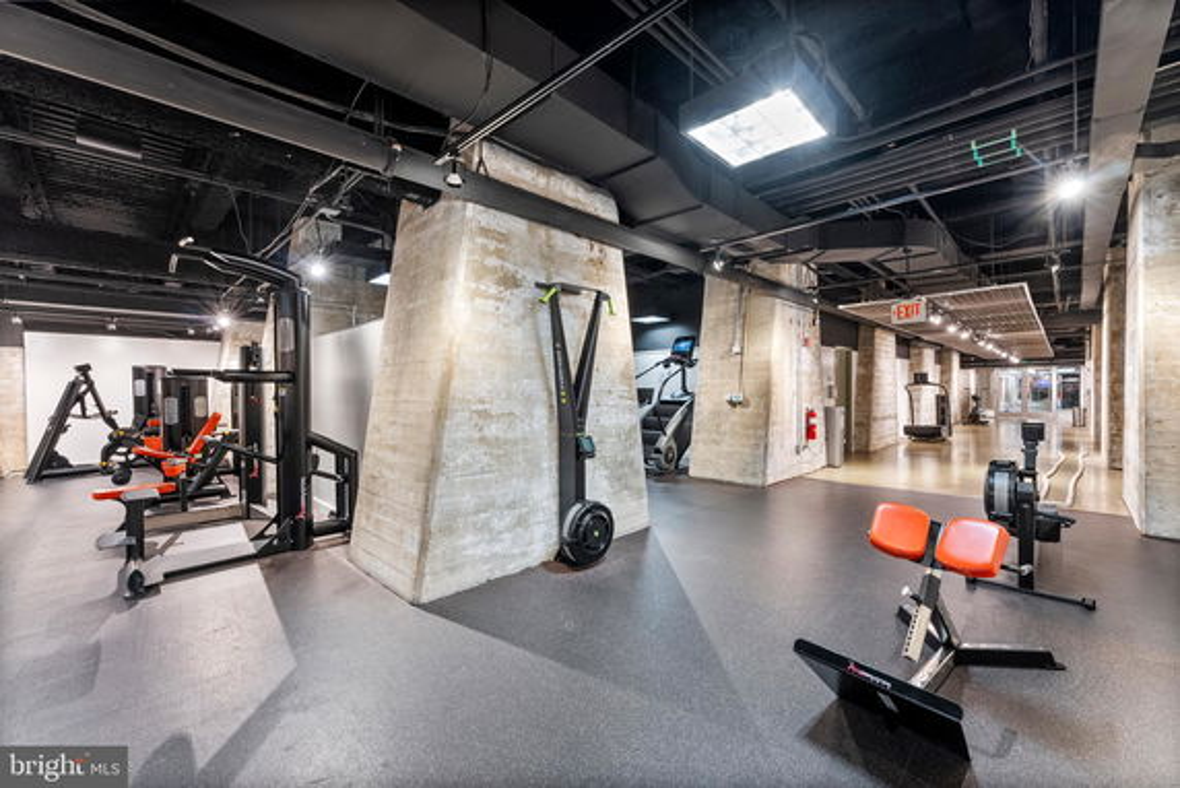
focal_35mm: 14
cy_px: 394
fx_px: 459
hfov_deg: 104.2
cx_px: 590
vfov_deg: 81.3
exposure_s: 4
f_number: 8
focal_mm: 14
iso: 100
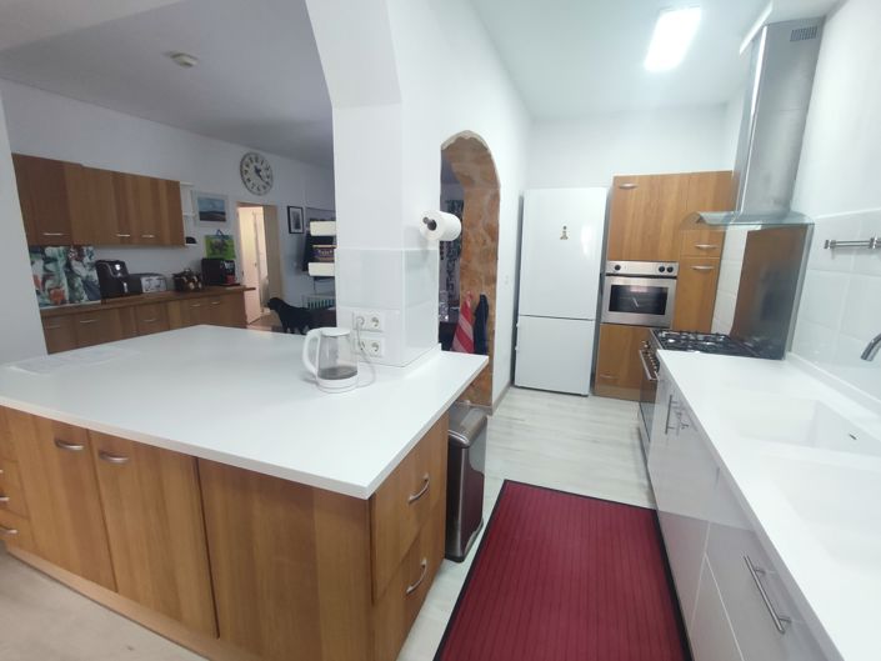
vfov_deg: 78.1
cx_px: 440
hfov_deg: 94.5
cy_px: 330
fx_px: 407
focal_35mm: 16
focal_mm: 1.65
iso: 188
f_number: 2.2
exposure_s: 1/50
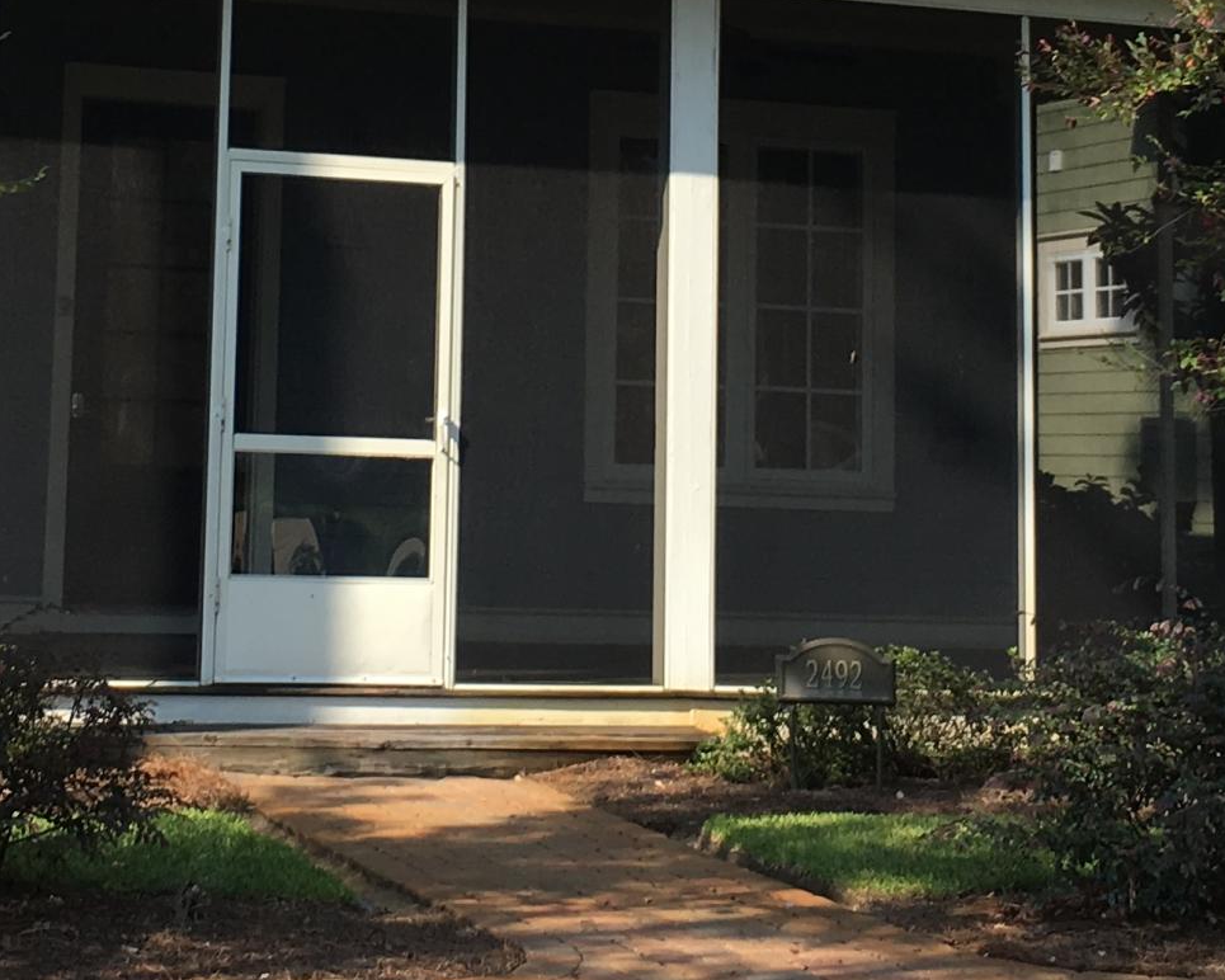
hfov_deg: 21.7
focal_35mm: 88
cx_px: 501
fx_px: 3190
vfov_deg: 17.2
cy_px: 62
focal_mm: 4.15
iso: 25
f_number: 2.2
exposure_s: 1/874
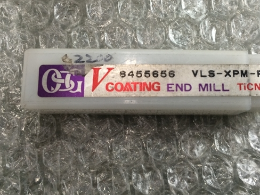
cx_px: 148
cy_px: 85
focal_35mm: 38
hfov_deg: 48.8
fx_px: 285
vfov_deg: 37.7
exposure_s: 1/30
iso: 80
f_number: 2.2
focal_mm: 4.15
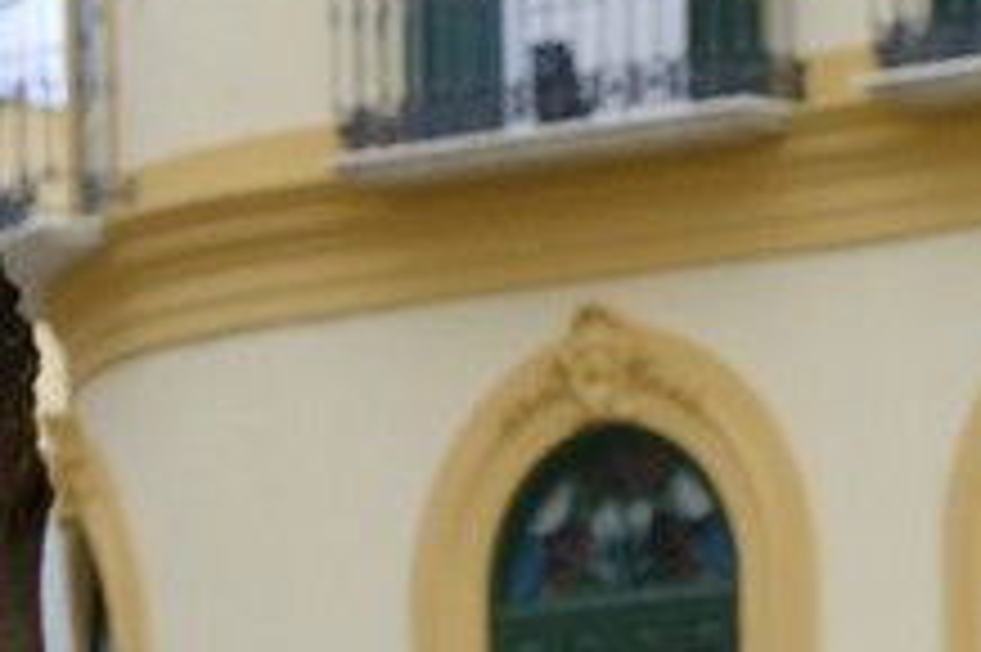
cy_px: 3098
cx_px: 1030
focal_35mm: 382
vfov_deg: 3.4
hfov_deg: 5.4
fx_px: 10401
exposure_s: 1/250
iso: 800
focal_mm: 52
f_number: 8
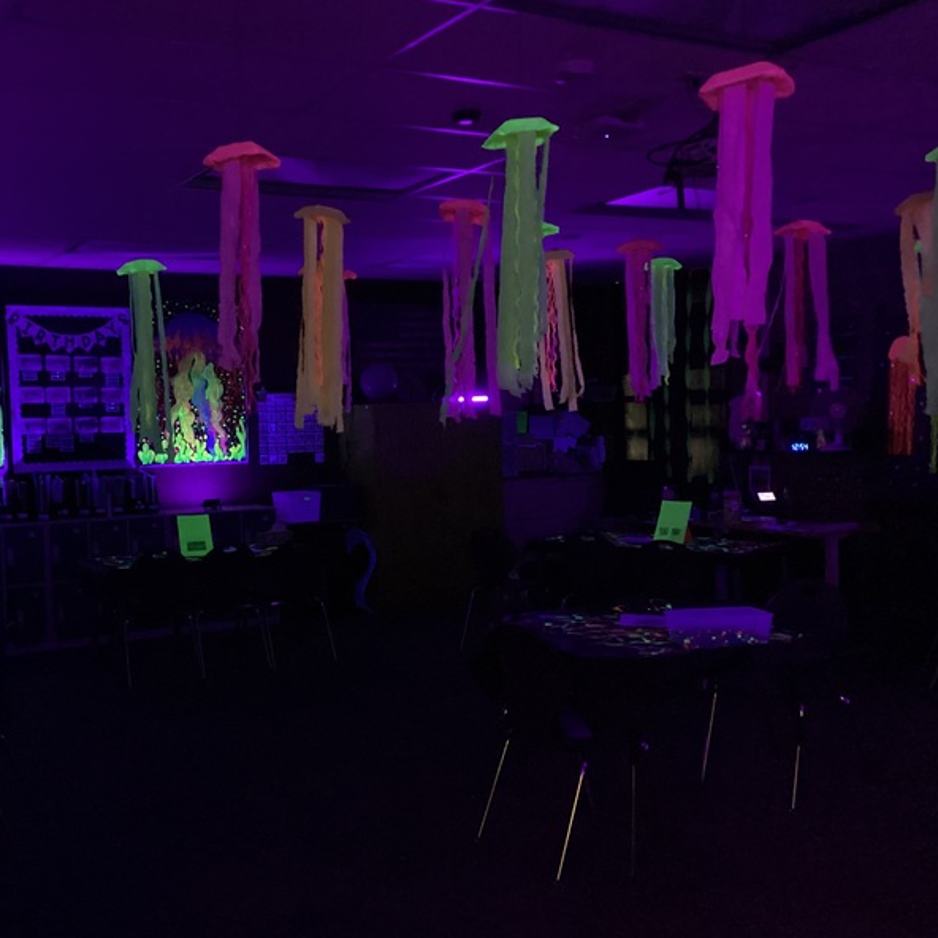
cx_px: 317
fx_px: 1134
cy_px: 467
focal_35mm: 37
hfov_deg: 44.3
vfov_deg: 44.9
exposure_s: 1/17
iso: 800
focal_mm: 3.3
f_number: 2.4
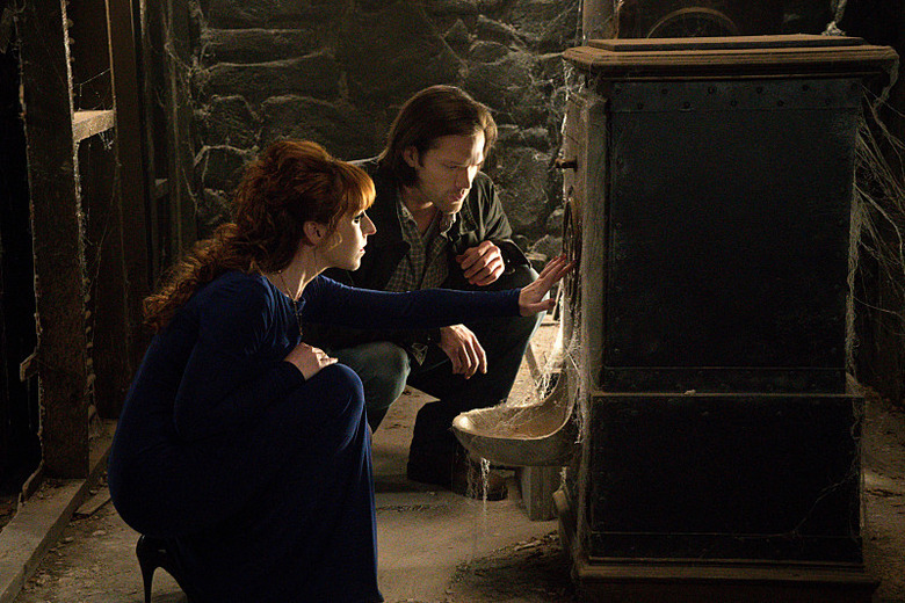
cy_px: 302
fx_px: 1760
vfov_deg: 19.5
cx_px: 452
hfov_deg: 28.8
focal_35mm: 70
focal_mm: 70
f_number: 7.1
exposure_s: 1/80
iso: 16000
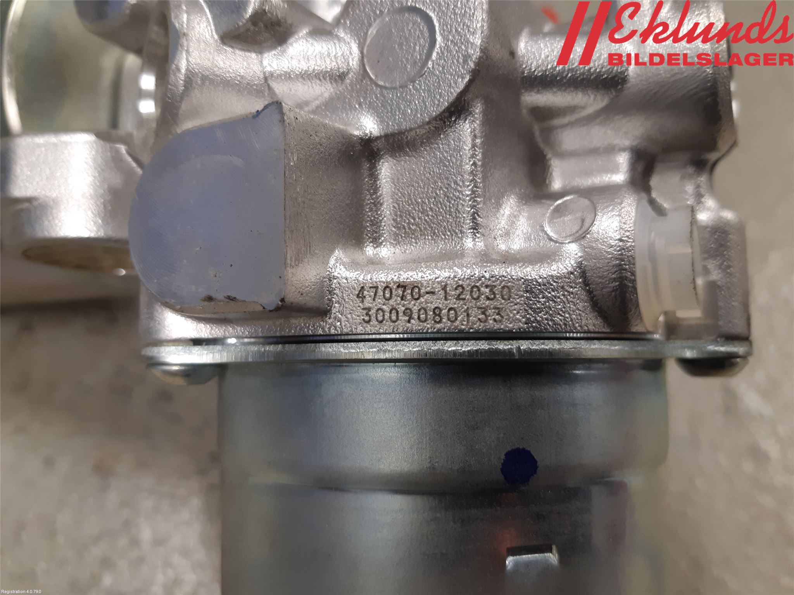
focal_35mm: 26
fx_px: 596
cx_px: 397
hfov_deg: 67.3
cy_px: 298
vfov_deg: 53.1
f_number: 1.7
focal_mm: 3.93
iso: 100
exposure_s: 1/50
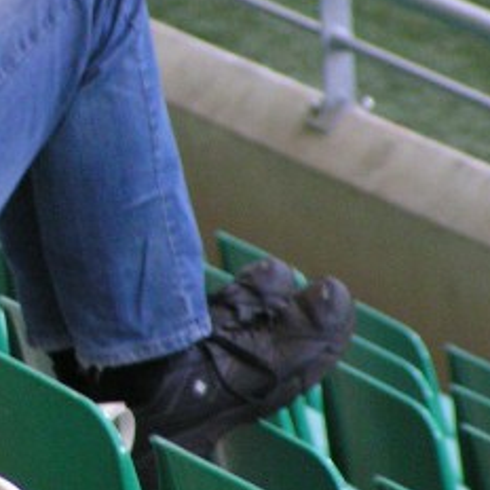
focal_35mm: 790
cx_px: -272
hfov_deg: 2.2
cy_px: 59
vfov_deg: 2.2
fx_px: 12652
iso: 200
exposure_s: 1/60
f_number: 3.5
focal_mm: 39.6
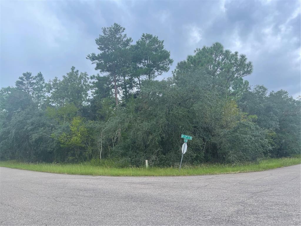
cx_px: 150
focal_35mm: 26
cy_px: 113
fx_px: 226
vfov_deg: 53.1
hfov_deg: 67.3
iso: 32
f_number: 1.6
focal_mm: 5.1
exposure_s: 1/1038
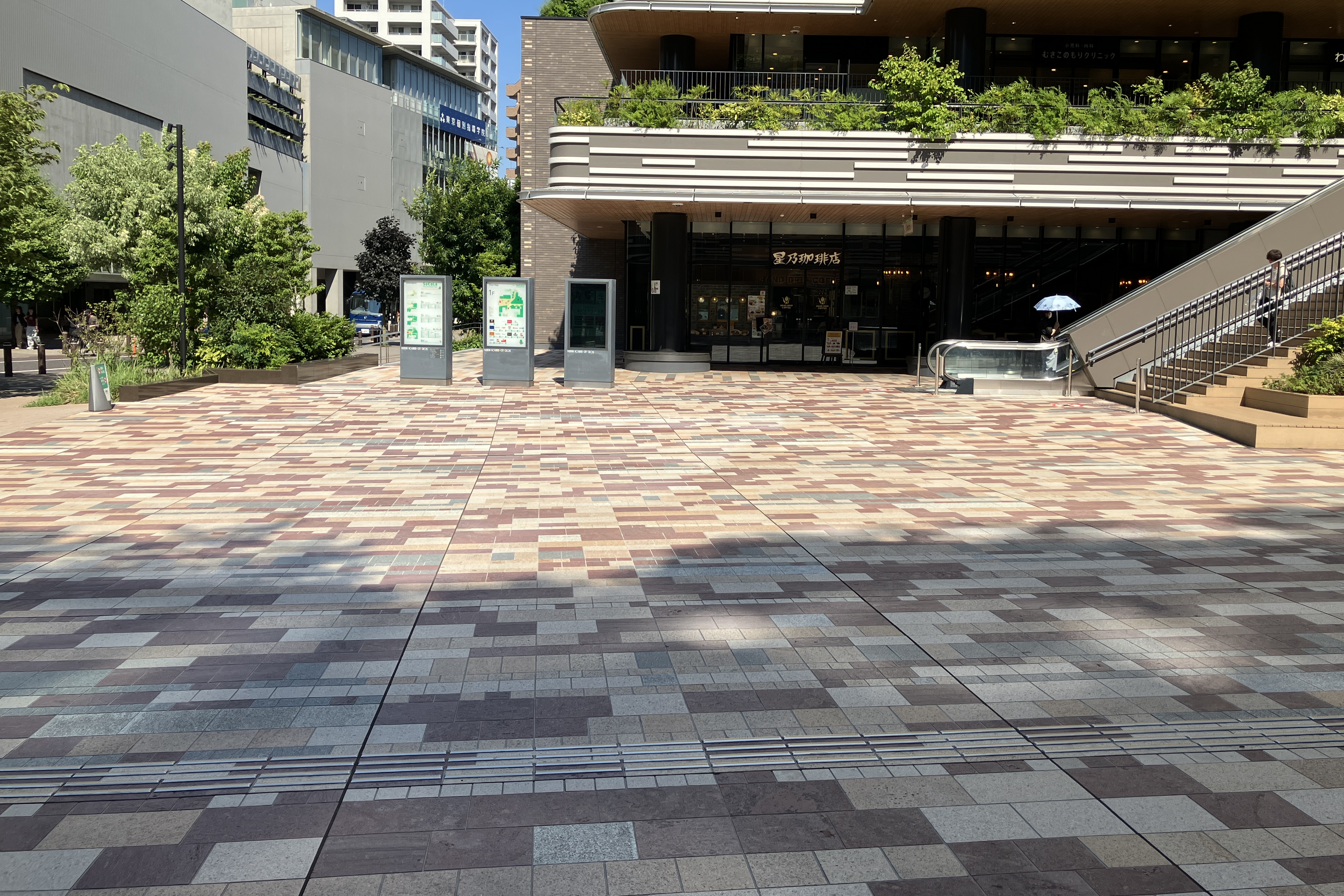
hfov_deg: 61.9
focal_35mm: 30
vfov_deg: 43.6
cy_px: 414
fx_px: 1120
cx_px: 691
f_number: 1.8
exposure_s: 1/1675
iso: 32
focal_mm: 3.99
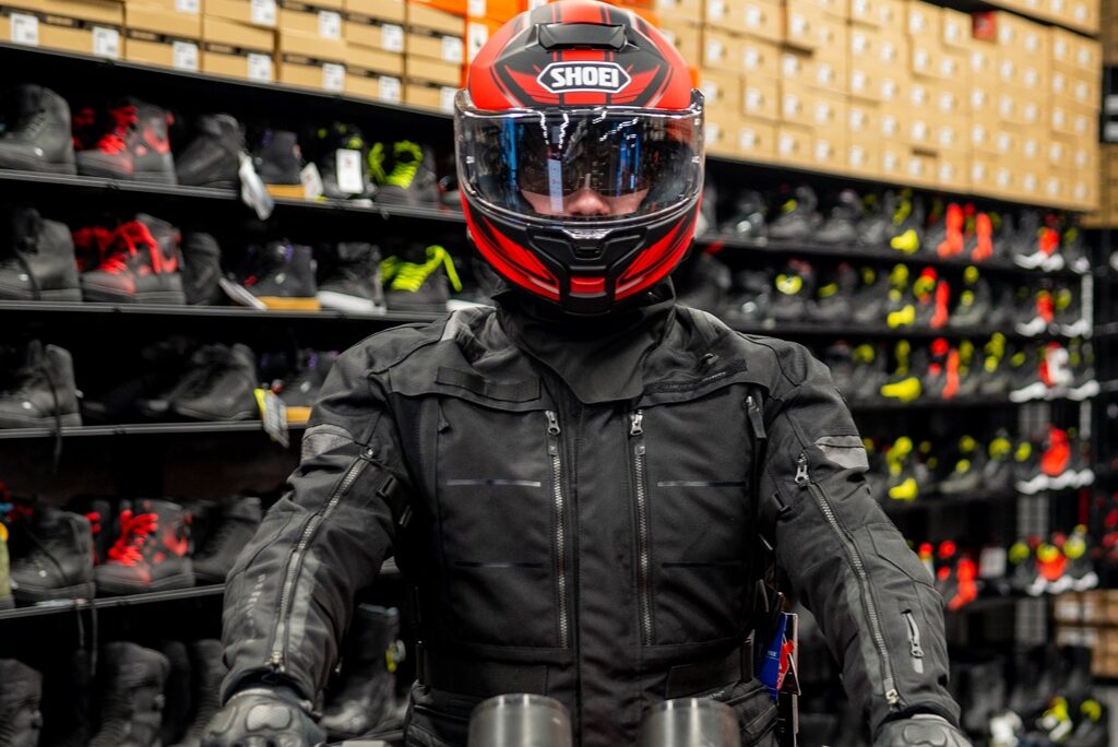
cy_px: 374
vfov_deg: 26.0
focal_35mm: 52
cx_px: 559
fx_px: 1616
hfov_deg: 38.2
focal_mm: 52
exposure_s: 1/50
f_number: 2.8
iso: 560
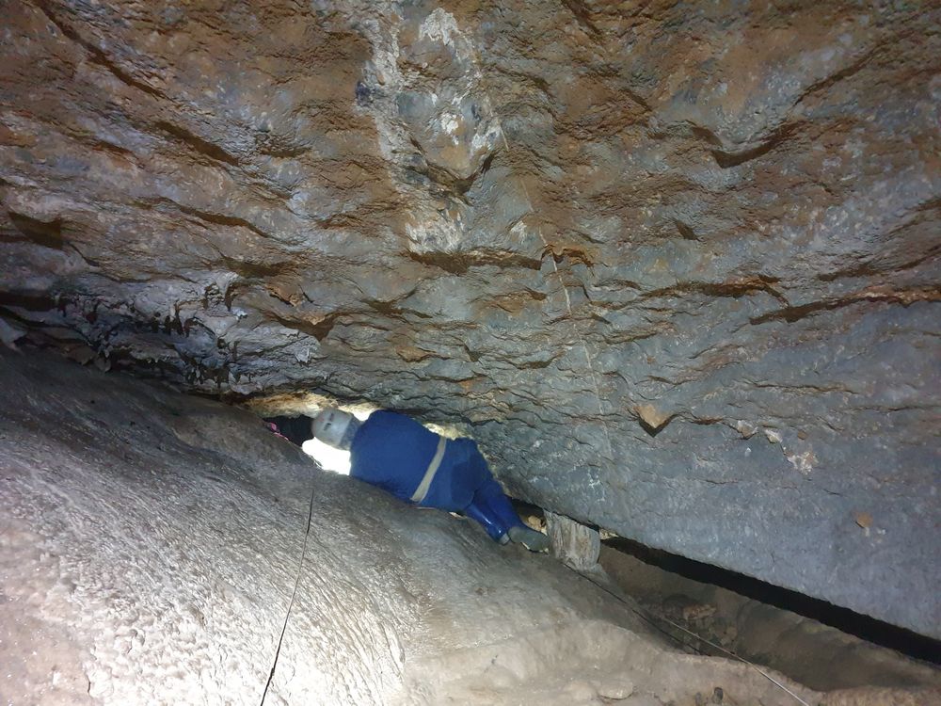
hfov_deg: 67.3
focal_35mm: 26
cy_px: 353
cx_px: 470
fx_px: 707
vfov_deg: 53.1
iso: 800
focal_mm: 4.3
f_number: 1.5
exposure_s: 1/10
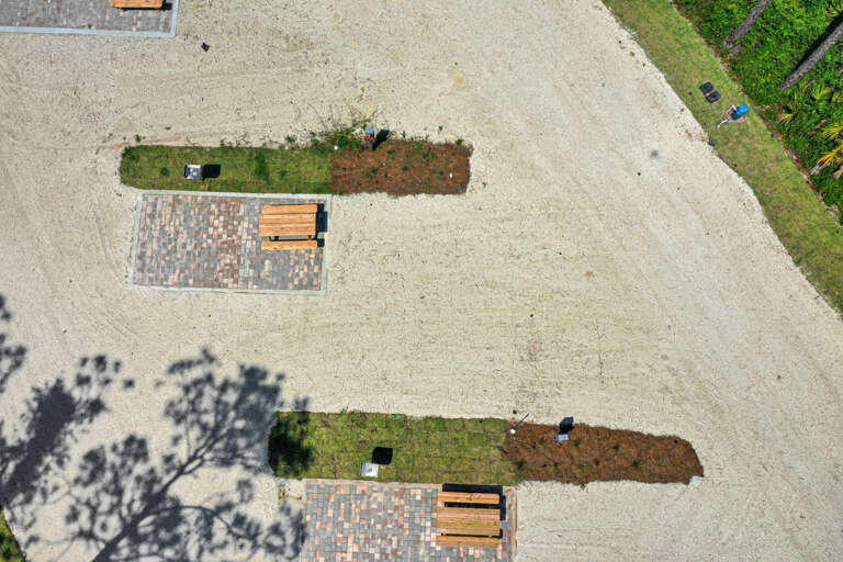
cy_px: 281
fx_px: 656
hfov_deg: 65.5
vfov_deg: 46.4
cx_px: 422
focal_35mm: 28
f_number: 6.3
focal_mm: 10.26
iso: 100
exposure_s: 1/800
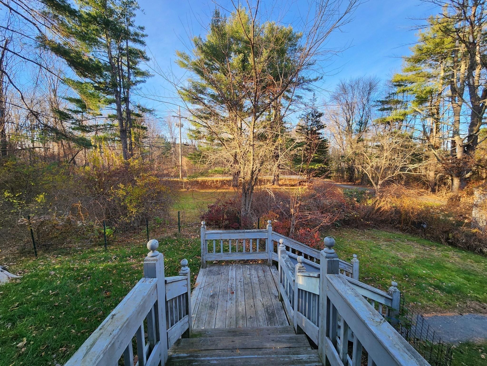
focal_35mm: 13
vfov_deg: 89.9
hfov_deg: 106.2
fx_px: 183
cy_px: 183
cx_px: 244
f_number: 2.2
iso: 50
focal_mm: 2.2
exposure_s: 1/256
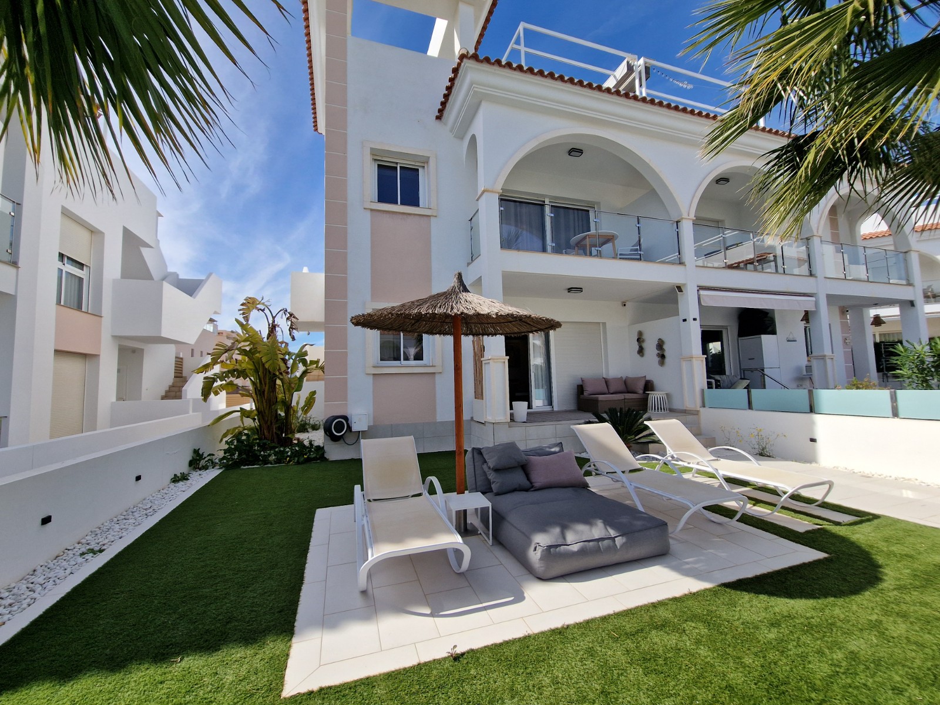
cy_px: 352
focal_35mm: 13
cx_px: 470
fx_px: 353
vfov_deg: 89.9
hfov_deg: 106.2
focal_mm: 2.2
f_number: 2.2
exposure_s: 1/2472
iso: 50
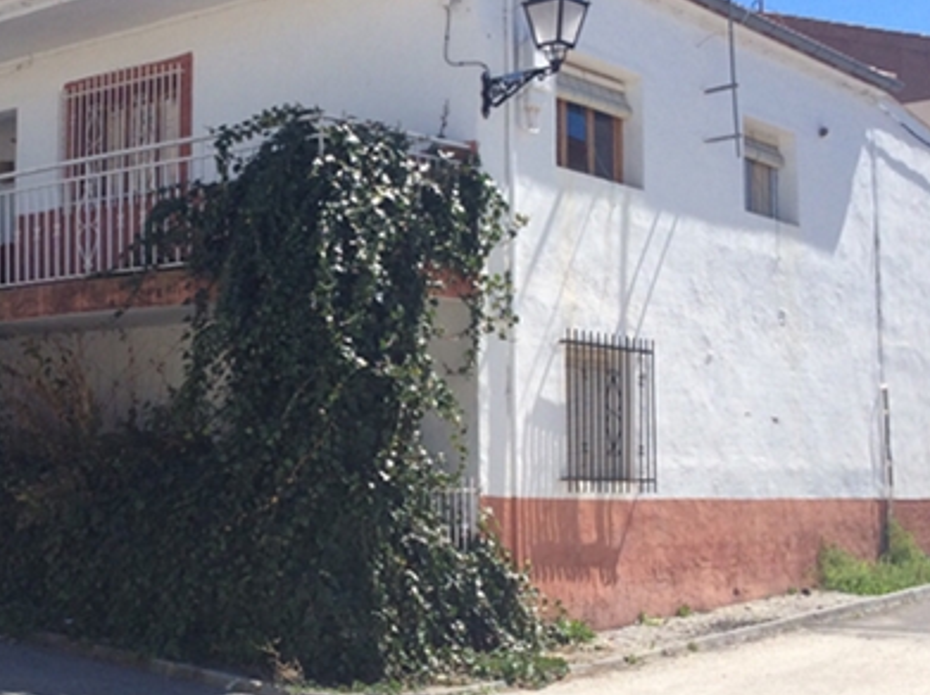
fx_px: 1610
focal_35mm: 60
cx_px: 216
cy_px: 307
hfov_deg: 31.6
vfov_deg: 24.3
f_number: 2.4
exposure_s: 1/1362
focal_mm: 3.3
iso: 32
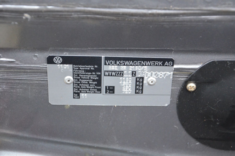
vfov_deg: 13.8
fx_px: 645
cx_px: 118
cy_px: 78
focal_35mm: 99
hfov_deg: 20.7
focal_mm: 66
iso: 3200
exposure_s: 1/60
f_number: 5.3
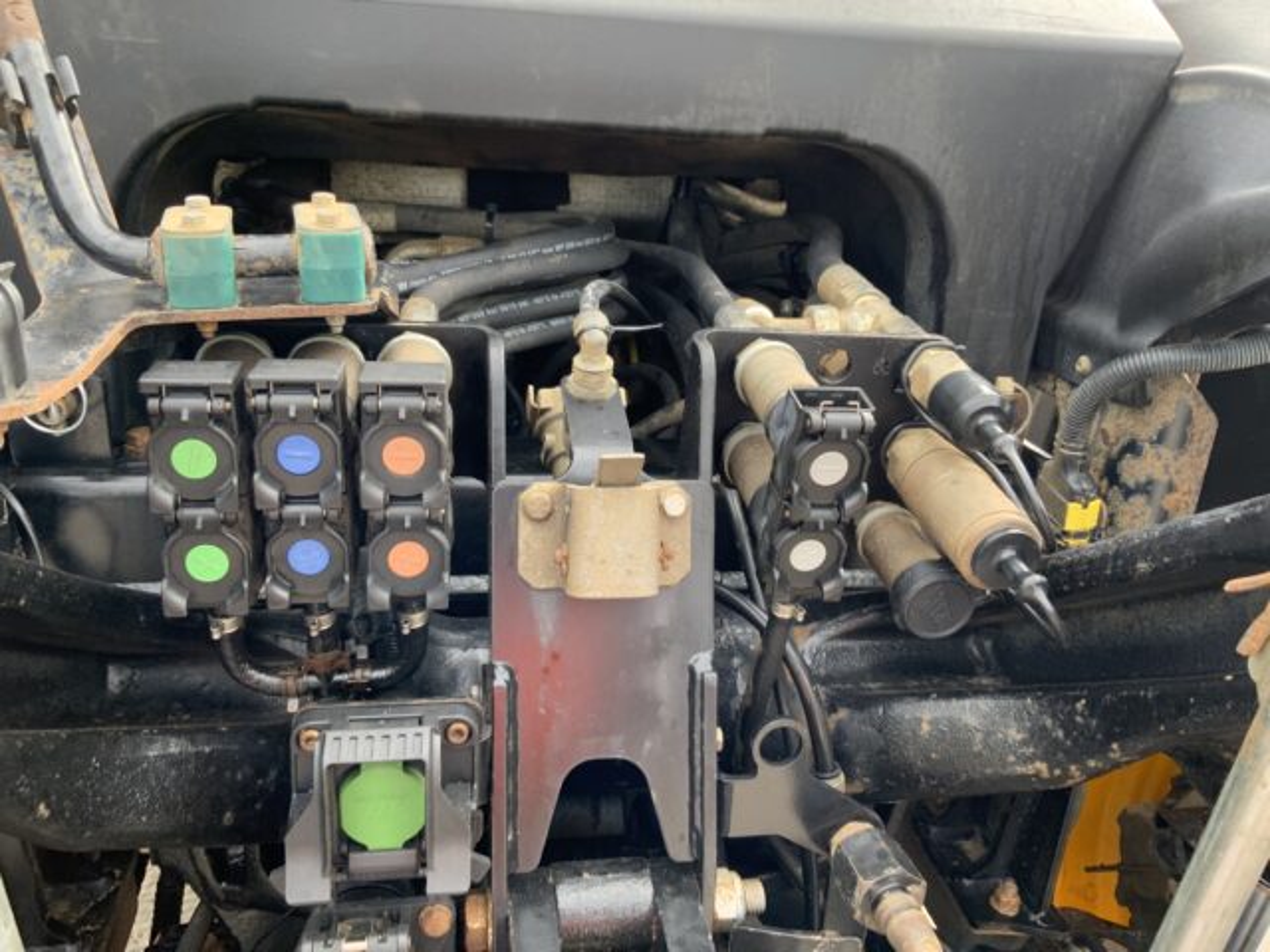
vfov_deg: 48.2
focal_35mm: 29
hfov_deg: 61.7
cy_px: 476
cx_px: 635
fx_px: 1064
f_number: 1.8
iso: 40
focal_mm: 3
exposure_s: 1/122
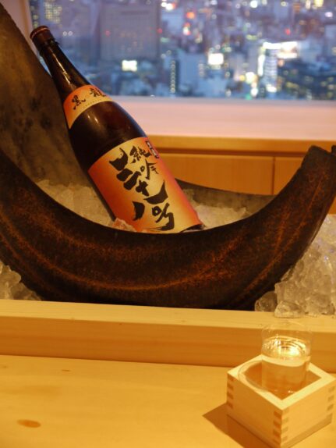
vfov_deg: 28.5
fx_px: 879
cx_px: 168
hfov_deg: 21.6
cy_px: 224
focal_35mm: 68
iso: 640
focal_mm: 34
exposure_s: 1/6
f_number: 5.2
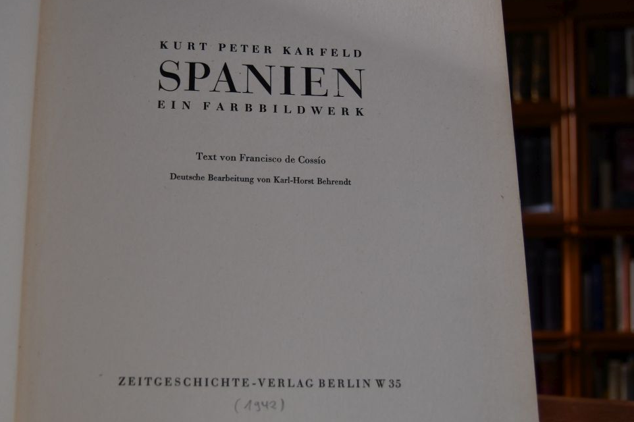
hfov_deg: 41.0
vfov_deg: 28.0
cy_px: 225
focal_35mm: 48
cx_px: 259
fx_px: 845
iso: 450
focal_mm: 22
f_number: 3.5
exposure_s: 1/250
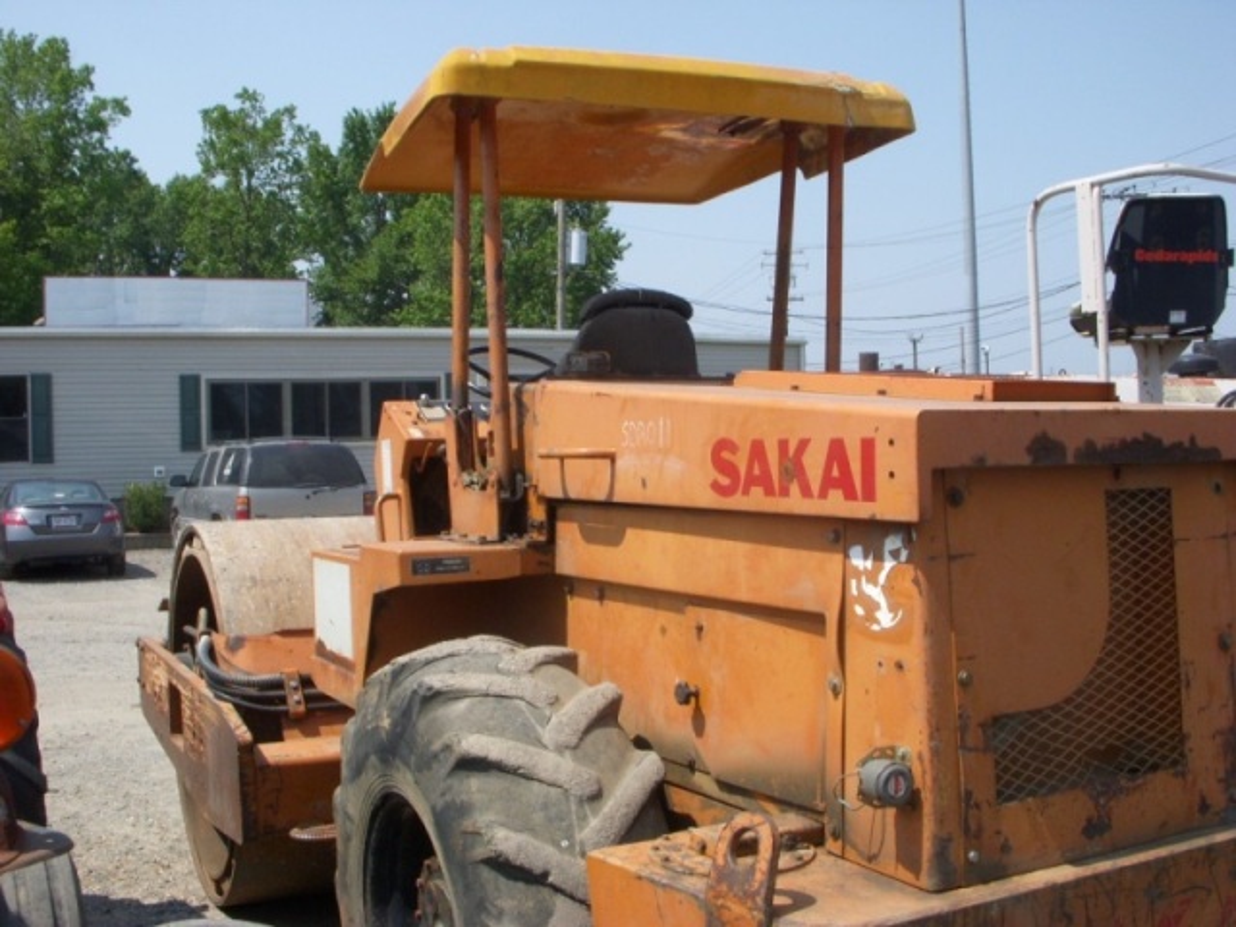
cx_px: 618
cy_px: 464
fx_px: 1357
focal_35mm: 38
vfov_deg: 37.7
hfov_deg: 49.0
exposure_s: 1/250
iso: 100
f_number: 6.6
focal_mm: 6.3
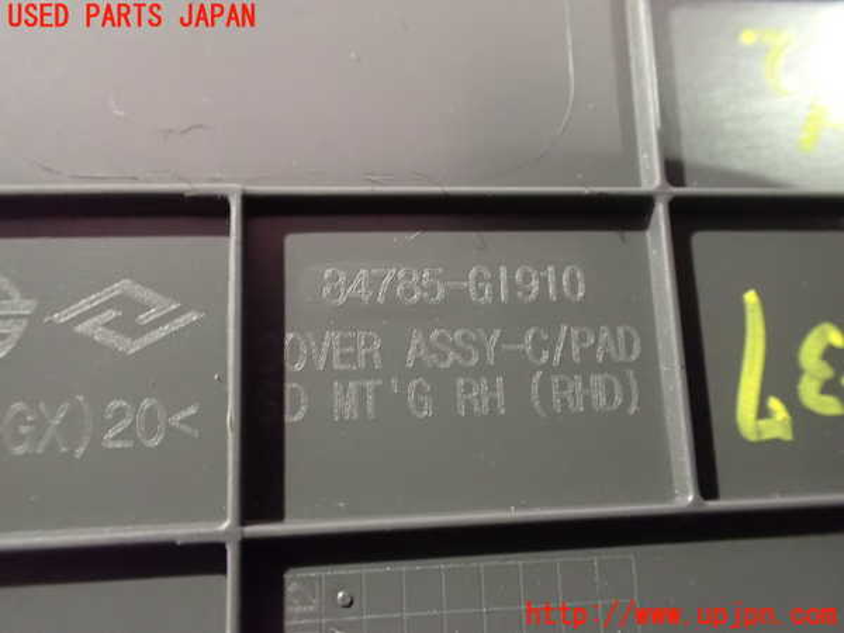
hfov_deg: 60.0
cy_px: 316
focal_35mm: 30
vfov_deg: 46.8
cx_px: 422
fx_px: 731
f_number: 2.3
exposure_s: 1/15
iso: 1600
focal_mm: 5.4
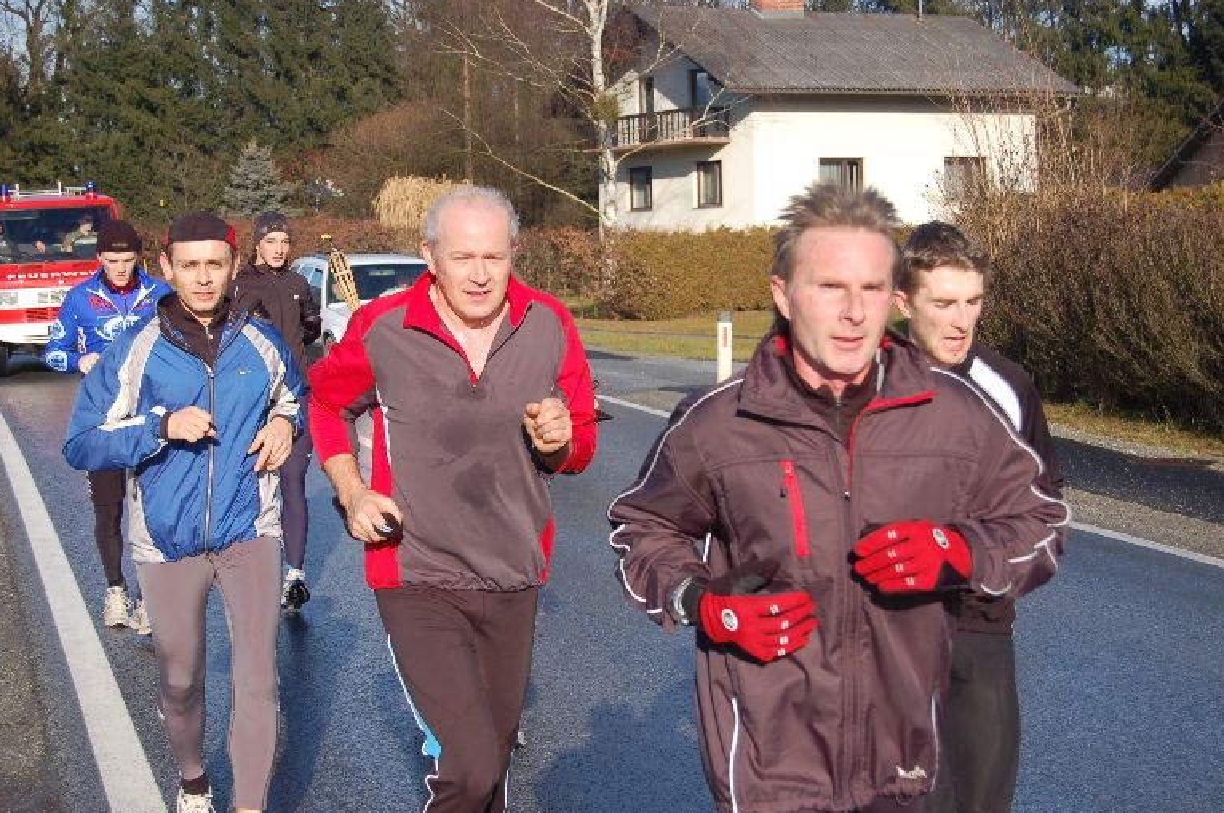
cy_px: 403
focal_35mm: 71
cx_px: 594
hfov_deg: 28.7
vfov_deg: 19.3
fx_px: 2395
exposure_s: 1/640
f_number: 5.3
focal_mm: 45
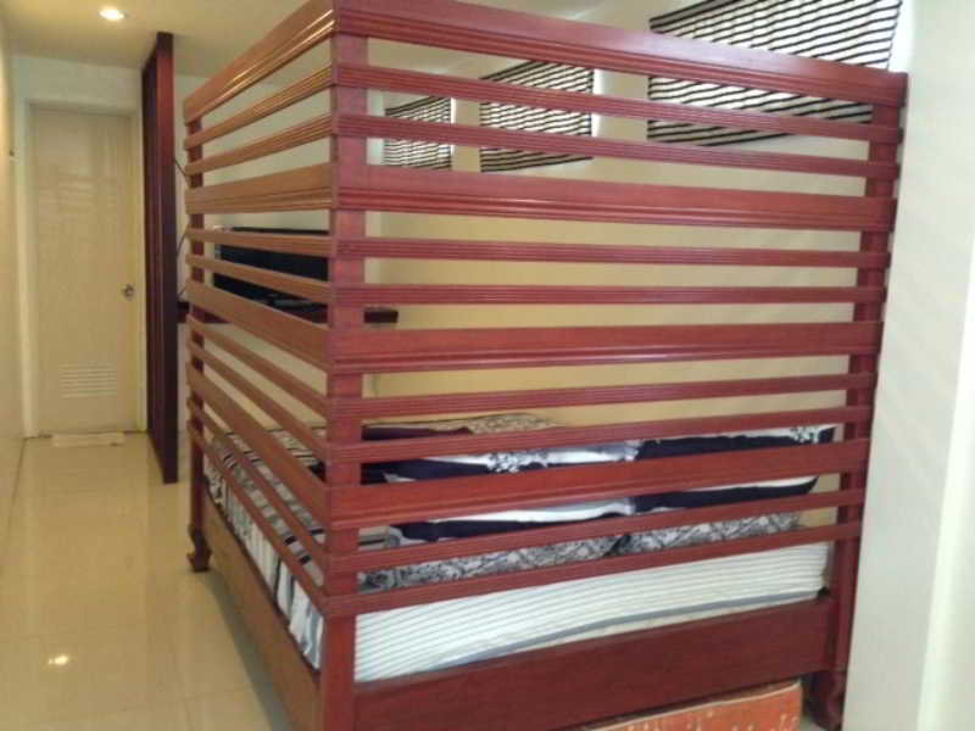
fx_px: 929
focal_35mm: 33
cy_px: 366
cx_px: 488
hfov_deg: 55.4
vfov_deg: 42.9
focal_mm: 4.13
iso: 320
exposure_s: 1/20
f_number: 2.4
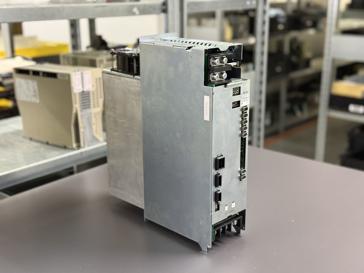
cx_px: 182
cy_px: 136
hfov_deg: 39.7
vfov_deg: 30.3
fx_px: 505
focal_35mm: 48
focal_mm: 6.76
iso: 250
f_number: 1.78
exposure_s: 1/33
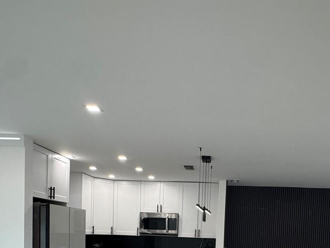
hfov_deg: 54.5
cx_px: 213
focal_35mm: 33
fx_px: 315
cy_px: 251
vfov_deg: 37.9
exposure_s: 1/120
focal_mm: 2.22
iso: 160
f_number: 2.2
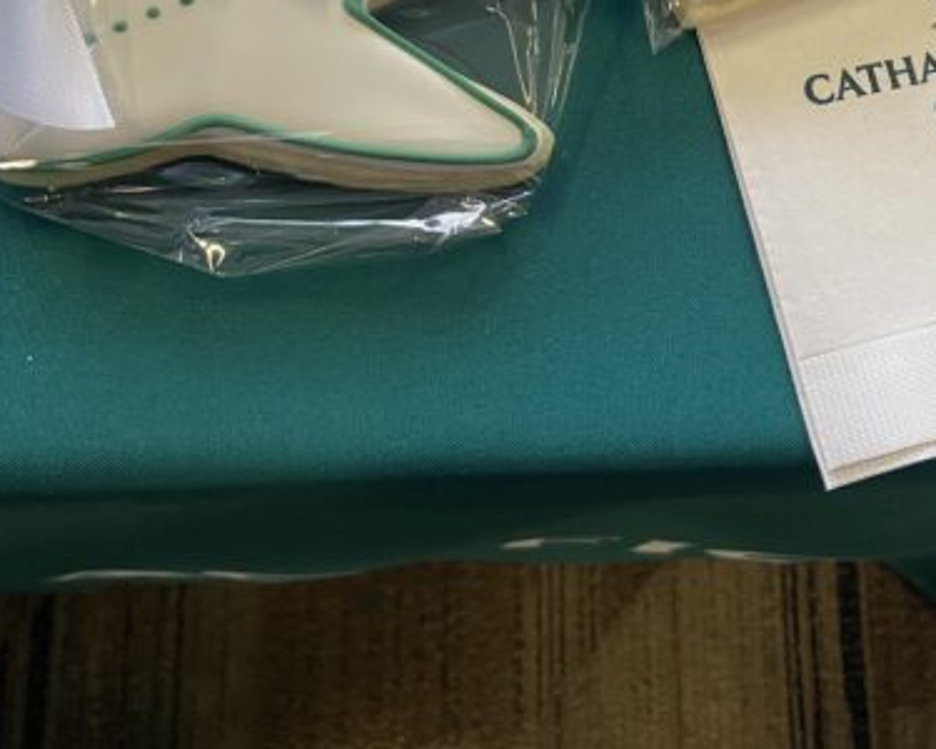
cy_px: 102
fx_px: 1413
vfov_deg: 28.7
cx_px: 666
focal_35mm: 51
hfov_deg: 36.1
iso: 100
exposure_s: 1/54
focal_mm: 4.25
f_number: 1.8
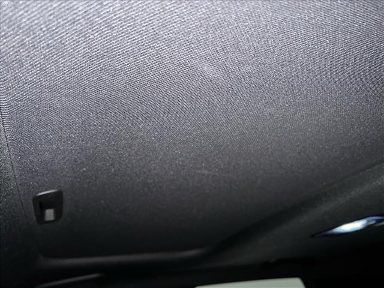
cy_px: 144
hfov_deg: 67.3
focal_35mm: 26
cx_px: 192
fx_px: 288
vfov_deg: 53.1
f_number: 1.5
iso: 32
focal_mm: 5.7
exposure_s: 1/28
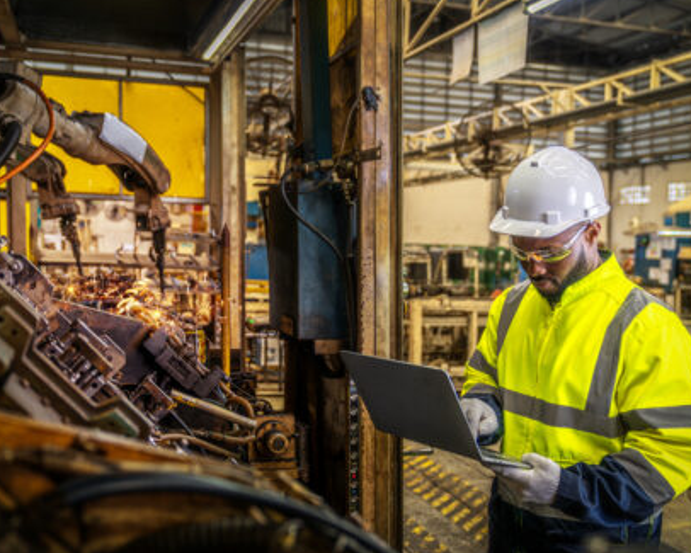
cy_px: 272
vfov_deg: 40.1
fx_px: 757
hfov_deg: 49.0
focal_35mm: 37
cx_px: 308
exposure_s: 1/160
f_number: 2.8
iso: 500
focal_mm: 32
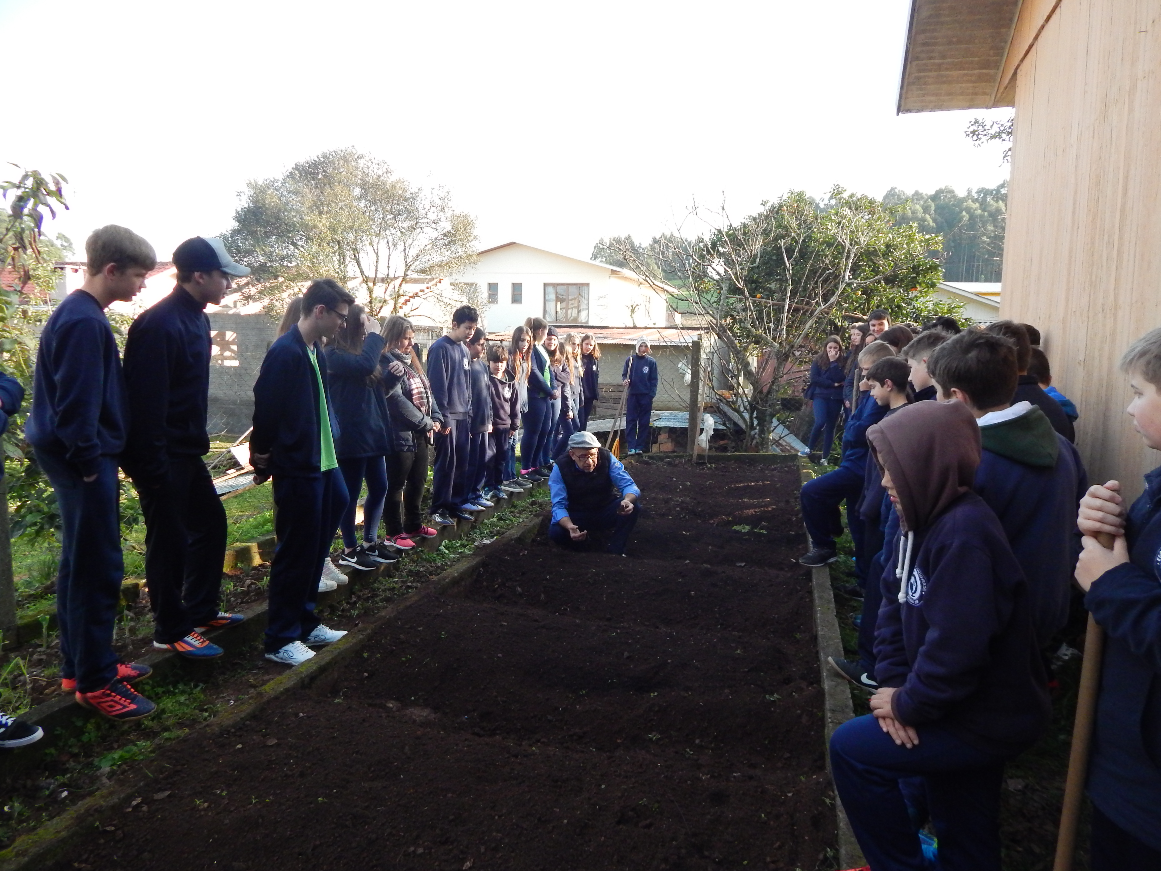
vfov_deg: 58.9
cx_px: 580
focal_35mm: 23
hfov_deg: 73.9
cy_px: 436
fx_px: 771
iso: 400
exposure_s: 1/500
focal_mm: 4
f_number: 3
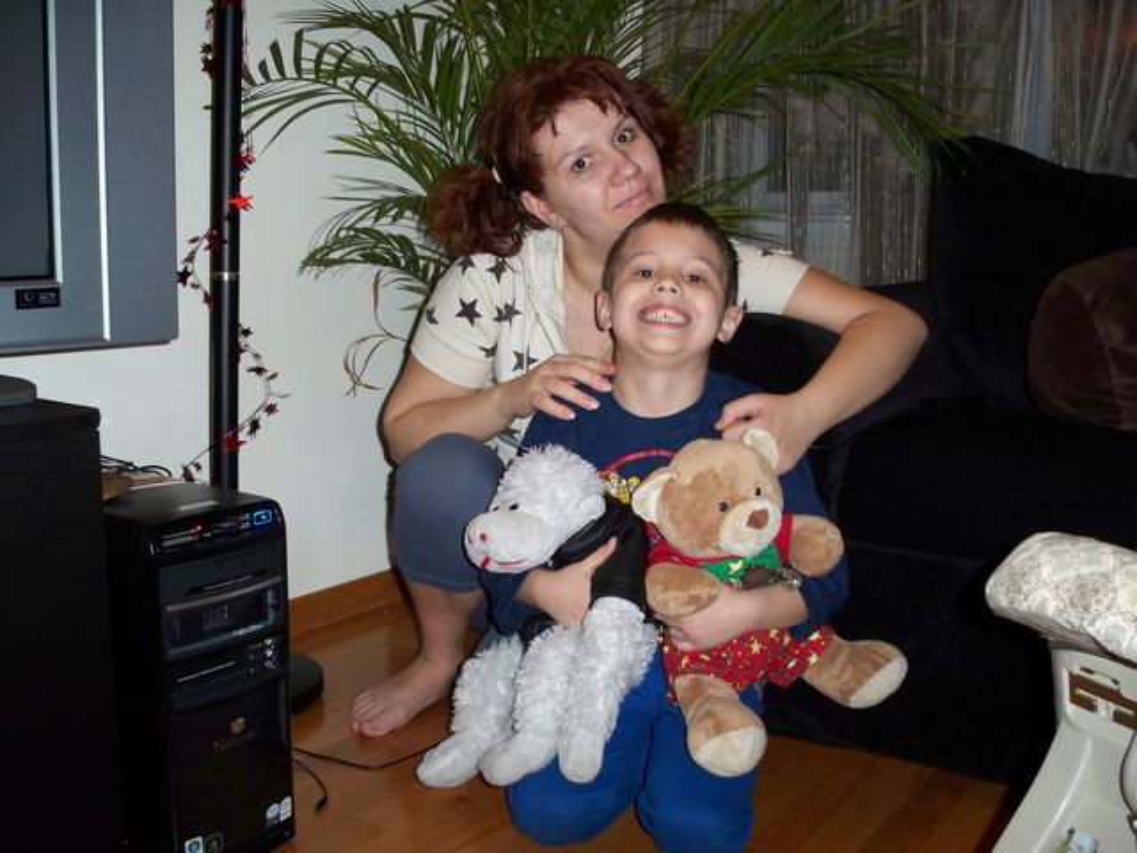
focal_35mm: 37
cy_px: 426
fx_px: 1215
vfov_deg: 38.7
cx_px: 568
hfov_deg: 50.1
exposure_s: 1/30
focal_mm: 7.9
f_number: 3.4
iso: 200
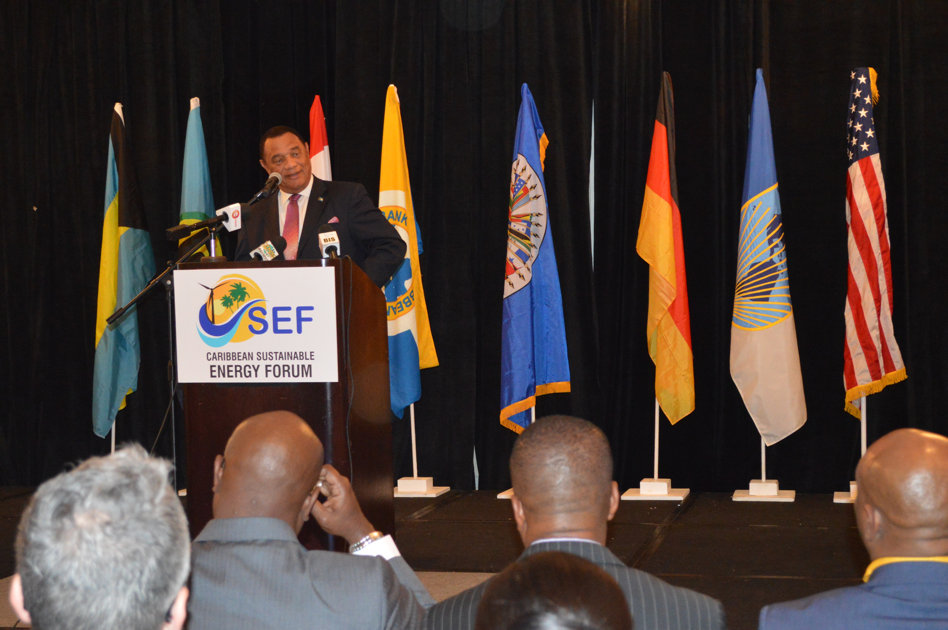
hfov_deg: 33.4
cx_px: 474
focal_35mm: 60
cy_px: 315
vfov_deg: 22.6
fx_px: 1579
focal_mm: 40
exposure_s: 1/60
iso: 2800
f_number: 5.3
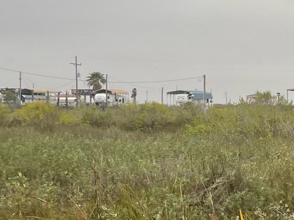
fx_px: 799
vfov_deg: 15.7
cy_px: 134
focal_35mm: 94
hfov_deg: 18.4
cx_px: 446
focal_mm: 5.1
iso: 32
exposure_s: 1/186
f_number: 1.6
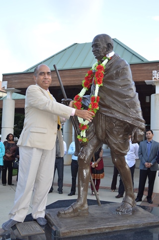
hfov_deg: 34.2
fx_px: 259
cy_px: 120
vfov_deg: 49.6
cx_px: 80
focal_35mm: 39
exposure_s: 1/125
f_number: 4.2
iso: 400
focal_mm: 26
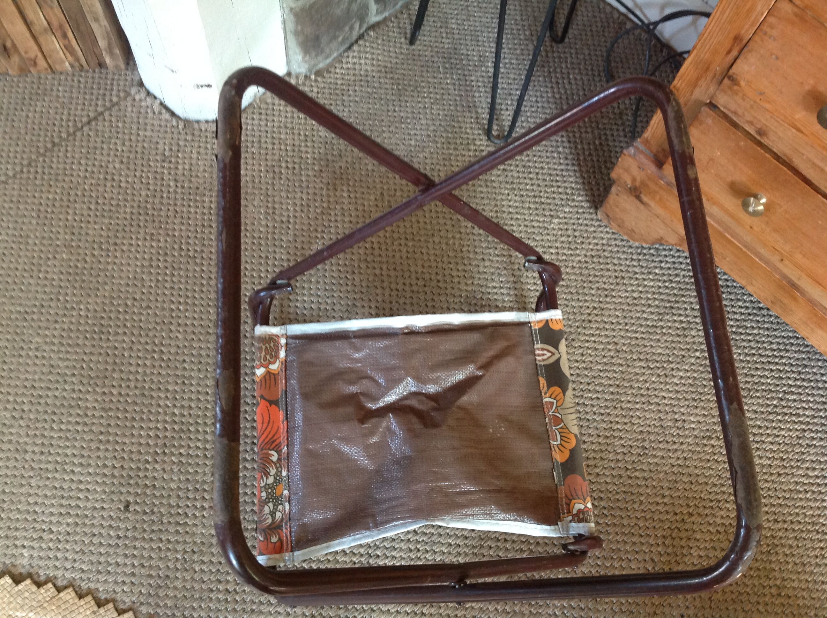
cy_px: 309
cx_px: 414
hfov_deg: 52.7
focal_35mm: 35
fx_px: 835
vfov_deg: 40.6
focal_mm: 4.28
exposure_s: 1/15
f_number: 2.4
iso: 200
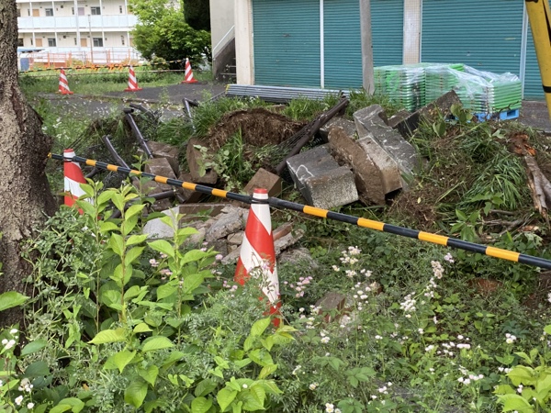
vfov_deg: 28.0
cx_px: 276
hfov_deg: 36.8
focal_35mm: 52
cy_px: 206
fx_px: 828
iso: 500
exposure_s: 1/50
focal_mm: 6
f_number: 2
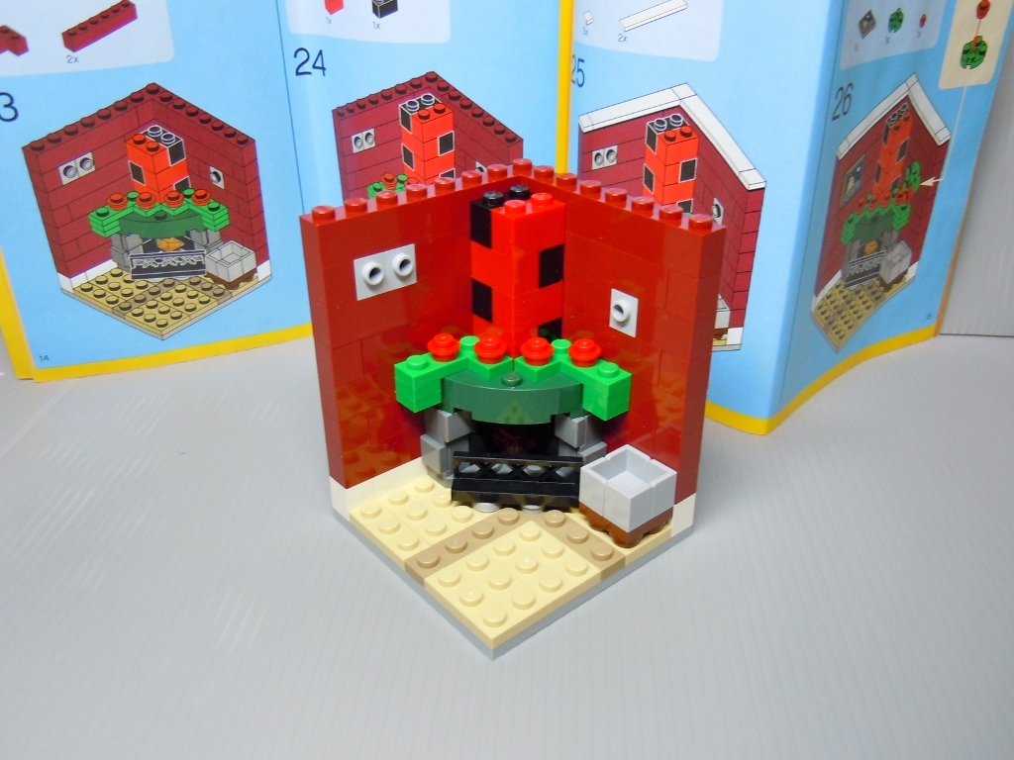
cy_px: 380
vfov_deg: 46.8
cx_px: 507
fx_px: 879
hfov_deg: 60.0
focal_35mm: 30
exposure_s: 1/8
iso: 200
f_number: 3.5
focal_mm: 5.4
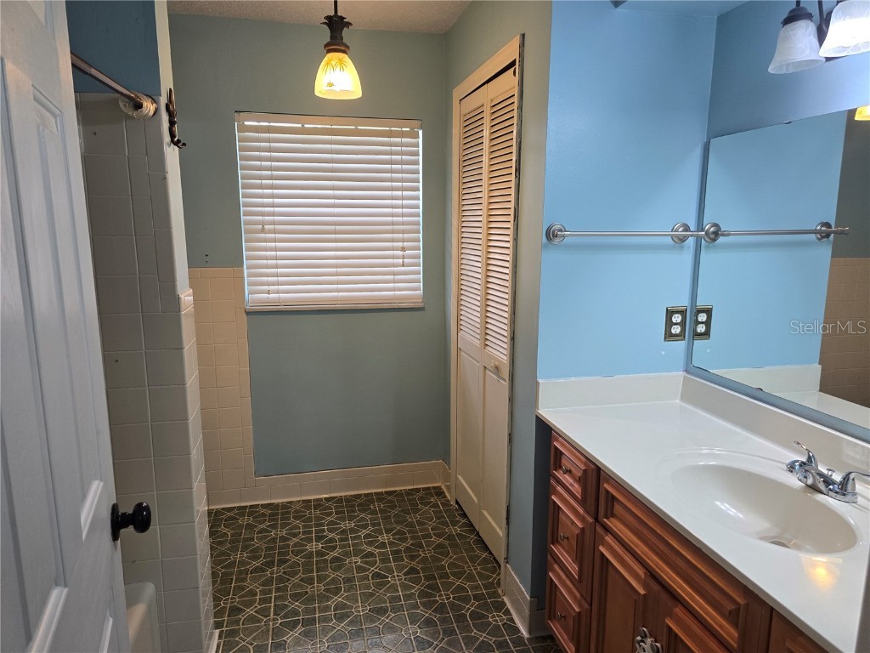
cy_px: 326
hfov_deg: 73.9
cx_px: 435
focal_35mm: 23
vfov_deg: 58.9
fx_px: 578
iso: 160
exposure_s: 1/120
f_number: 1.7
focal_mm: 6.3
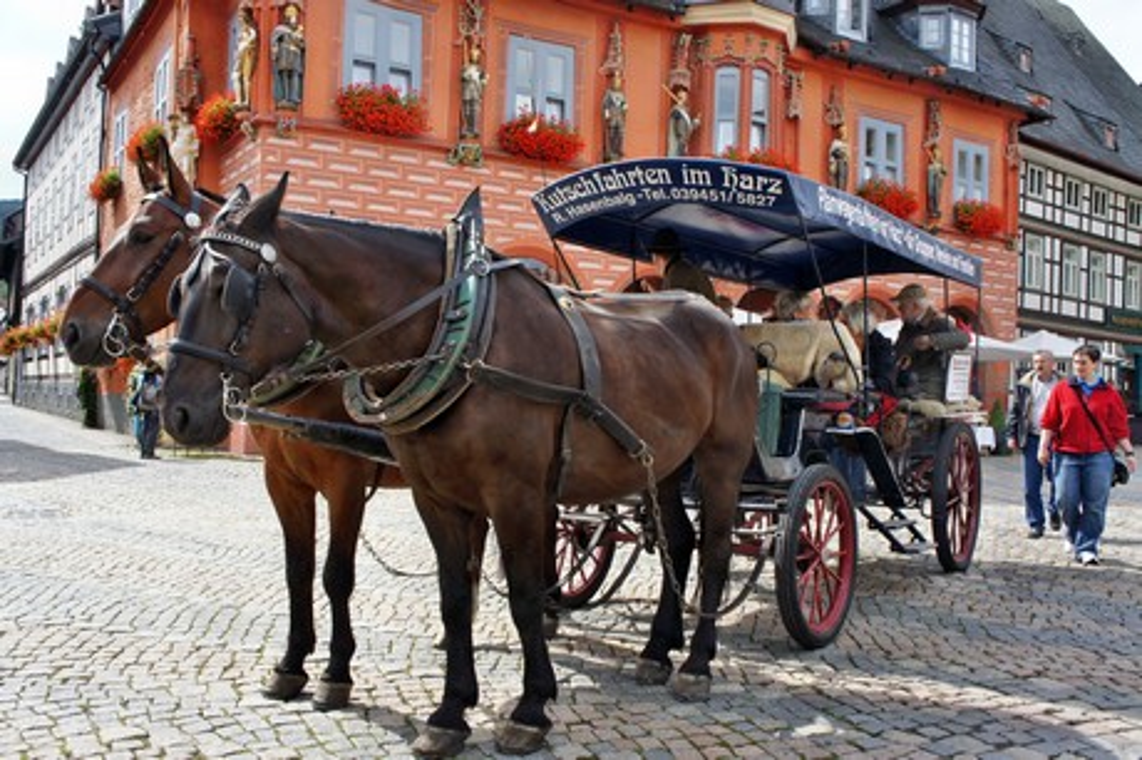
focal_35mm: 33
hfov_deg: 57.3
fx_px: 1046
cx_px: 571
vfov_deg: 39.9
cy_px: 380
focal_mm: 22
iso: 200
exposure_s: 1/200
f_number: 8
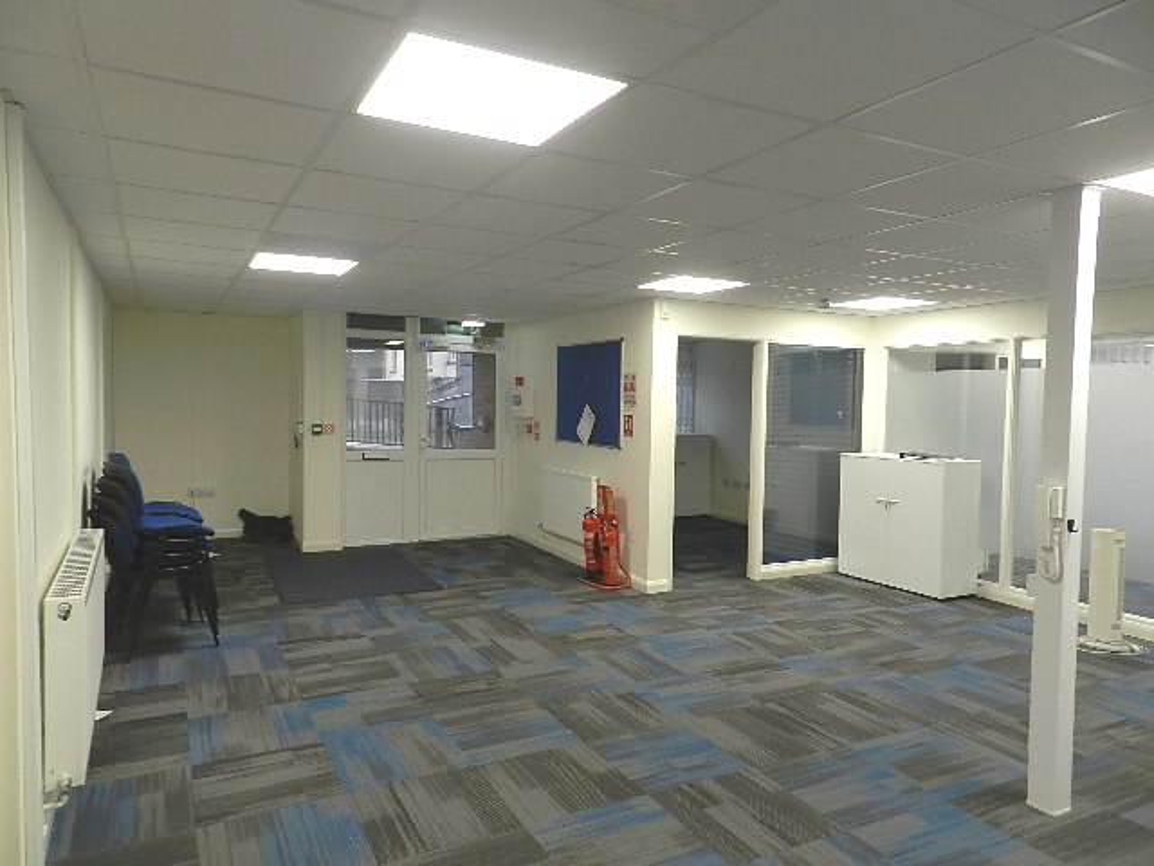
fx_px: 767
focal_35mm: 23
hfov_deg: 73.9
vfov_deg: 58.9
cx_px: 577
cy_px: 433
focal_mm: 4
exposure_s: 1/30
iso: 160
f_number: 3.4
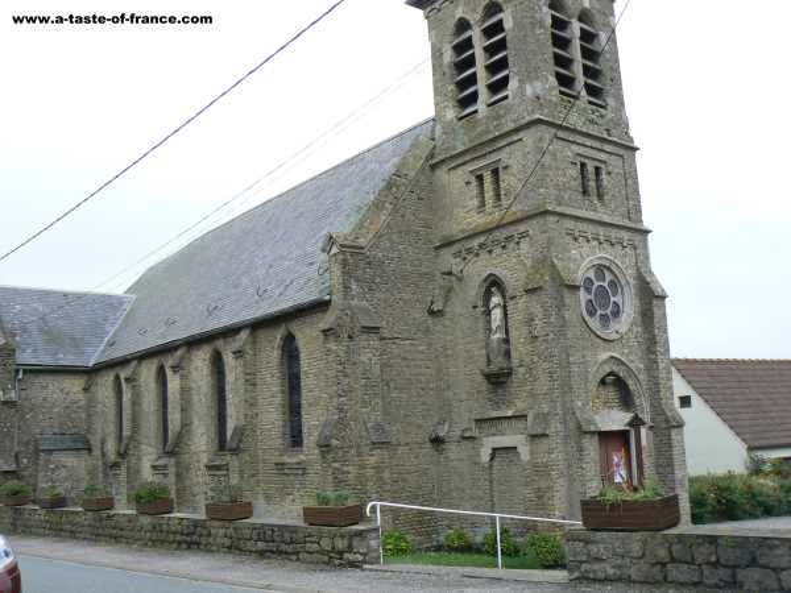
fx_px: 823
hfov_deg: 51.4
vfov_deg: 39.7
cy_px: 296
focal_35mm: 36
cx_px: 396
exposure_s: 1/160
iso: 80
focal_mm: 6
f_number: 5.6
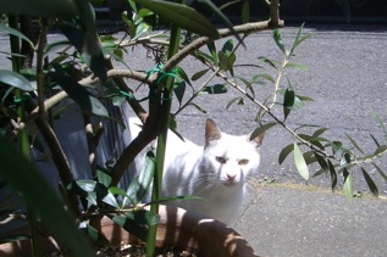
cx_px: 220
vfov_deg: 28.9
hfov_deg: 42.7
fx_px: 494
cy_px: 179
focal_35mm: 46
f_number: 4.3
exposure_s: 1/400
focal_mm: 5.8
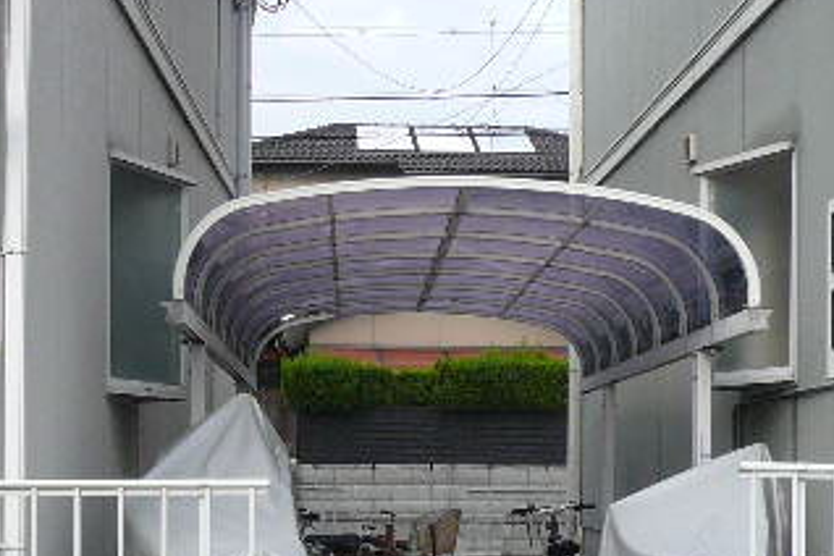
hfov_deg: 29.2
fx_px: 1598
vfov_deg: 19.2
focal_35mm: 69
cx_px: 375
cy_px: 551
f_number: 2.8
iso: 100
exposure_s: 1/500
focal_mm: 4.6
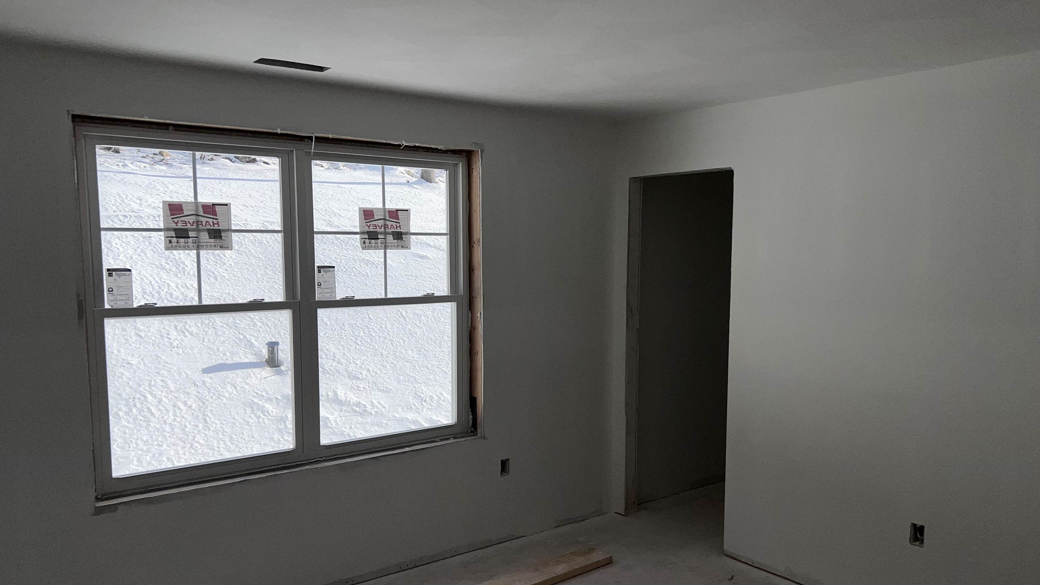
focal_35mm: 29
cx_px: 531
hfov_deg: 66.1
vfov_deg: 40.1
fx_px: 800
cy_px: 322
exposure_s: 1/5076
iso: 32
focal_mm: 5.7
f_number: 1.5
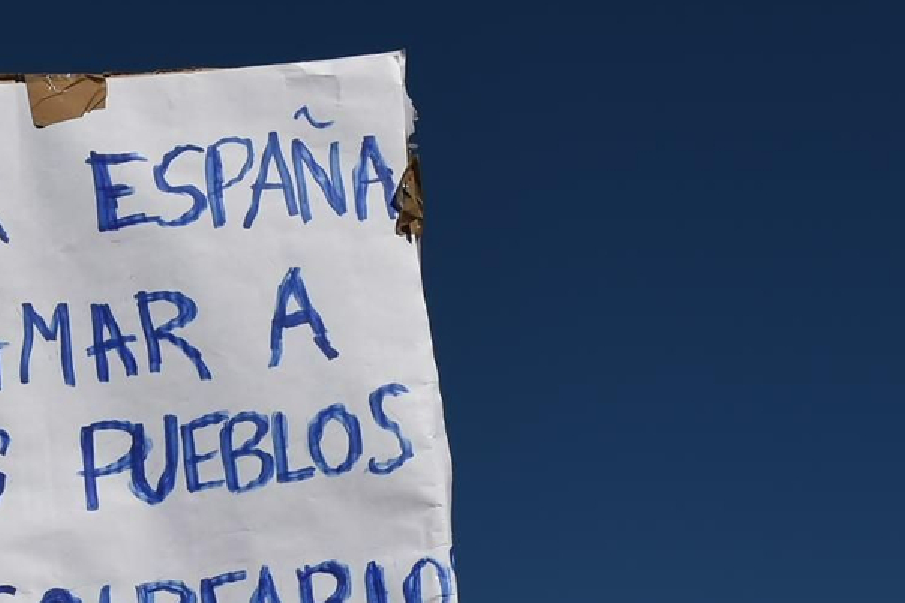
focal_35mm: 96
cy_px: 701
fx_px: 2412
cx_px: 150
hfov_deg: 20.9
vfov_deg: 13.9
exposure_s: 1/3200
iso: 200
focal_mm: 29
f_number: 8
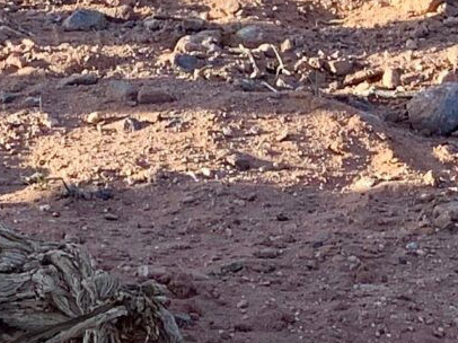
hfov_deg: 6.0
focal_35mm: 328
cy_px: -556
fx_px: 4337
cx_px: 7
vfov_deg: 4.4
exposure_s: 1/239
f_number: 2.4
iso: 16
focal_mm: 6
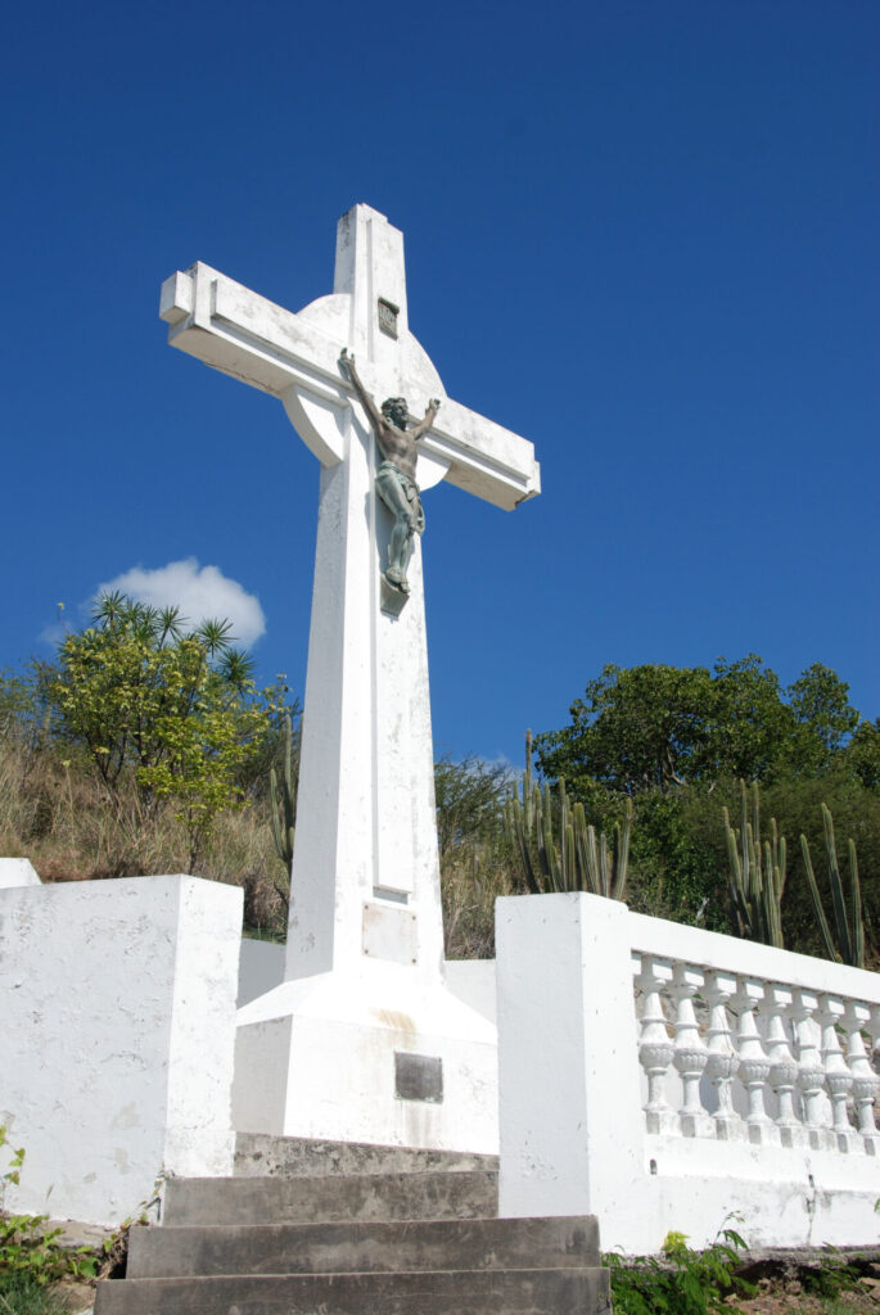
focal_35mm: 39
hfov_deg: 34.3
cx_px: 440
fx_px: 1427
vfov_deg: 49.5
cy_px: 658
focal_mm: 26
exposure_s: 1/320
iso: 100
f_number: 9
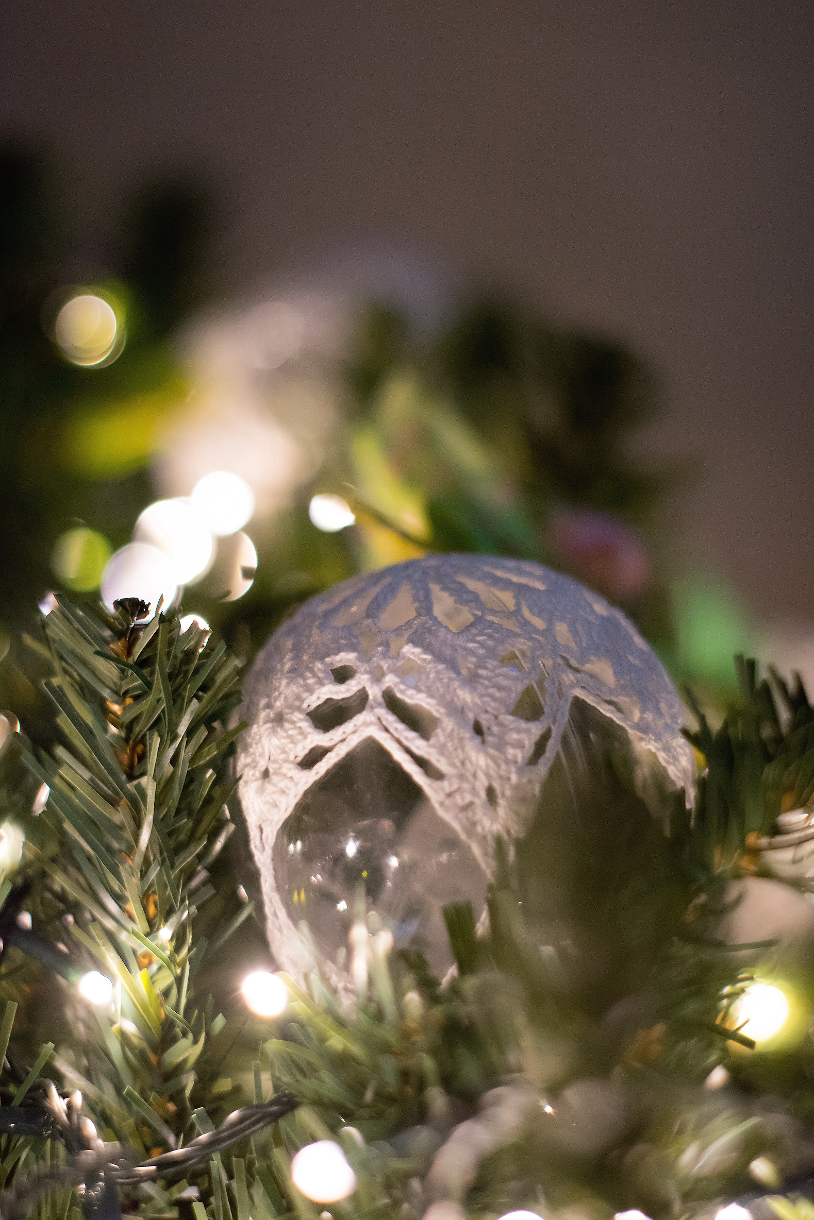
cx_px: 406
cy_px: 614
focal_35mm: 76
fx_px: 2577
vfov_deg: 26.6
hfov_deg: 17.9
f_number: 2.2
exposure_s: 1/80
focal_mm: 50
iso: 800
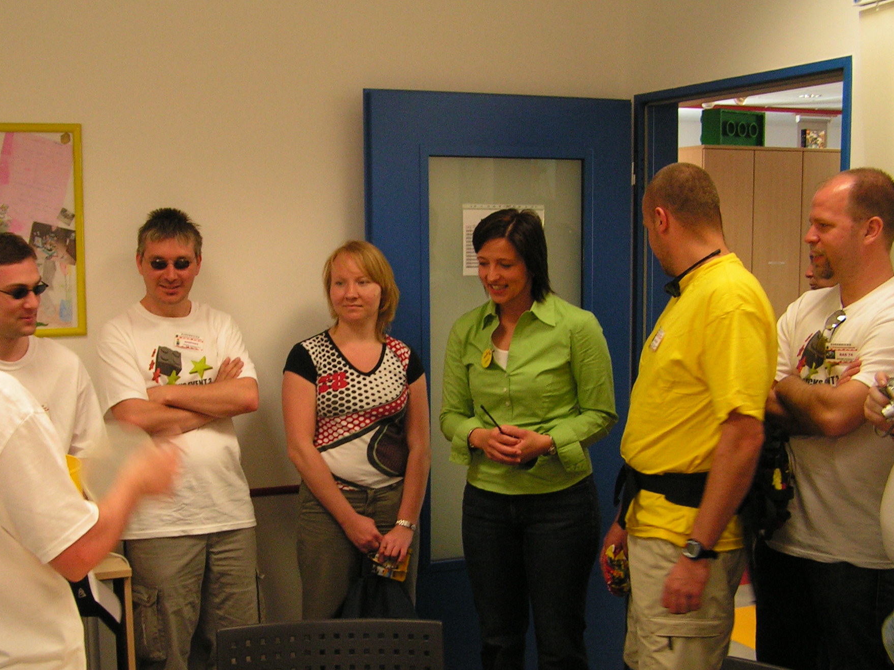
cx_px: 358
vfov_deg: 29.7
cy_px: 367
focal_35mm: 49
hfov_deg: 38.8
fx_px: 1265
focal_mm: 6.3
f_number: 2.8
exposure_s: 1/40
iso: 125
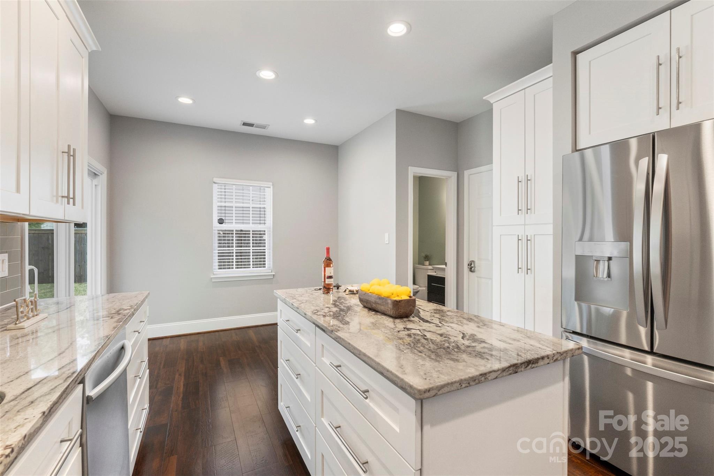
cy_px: 238
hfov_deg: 96.7
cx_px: 357
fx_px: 317
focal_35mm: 16
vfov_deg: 73.7
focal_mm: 16
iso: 640
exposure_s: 1/25
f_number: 9
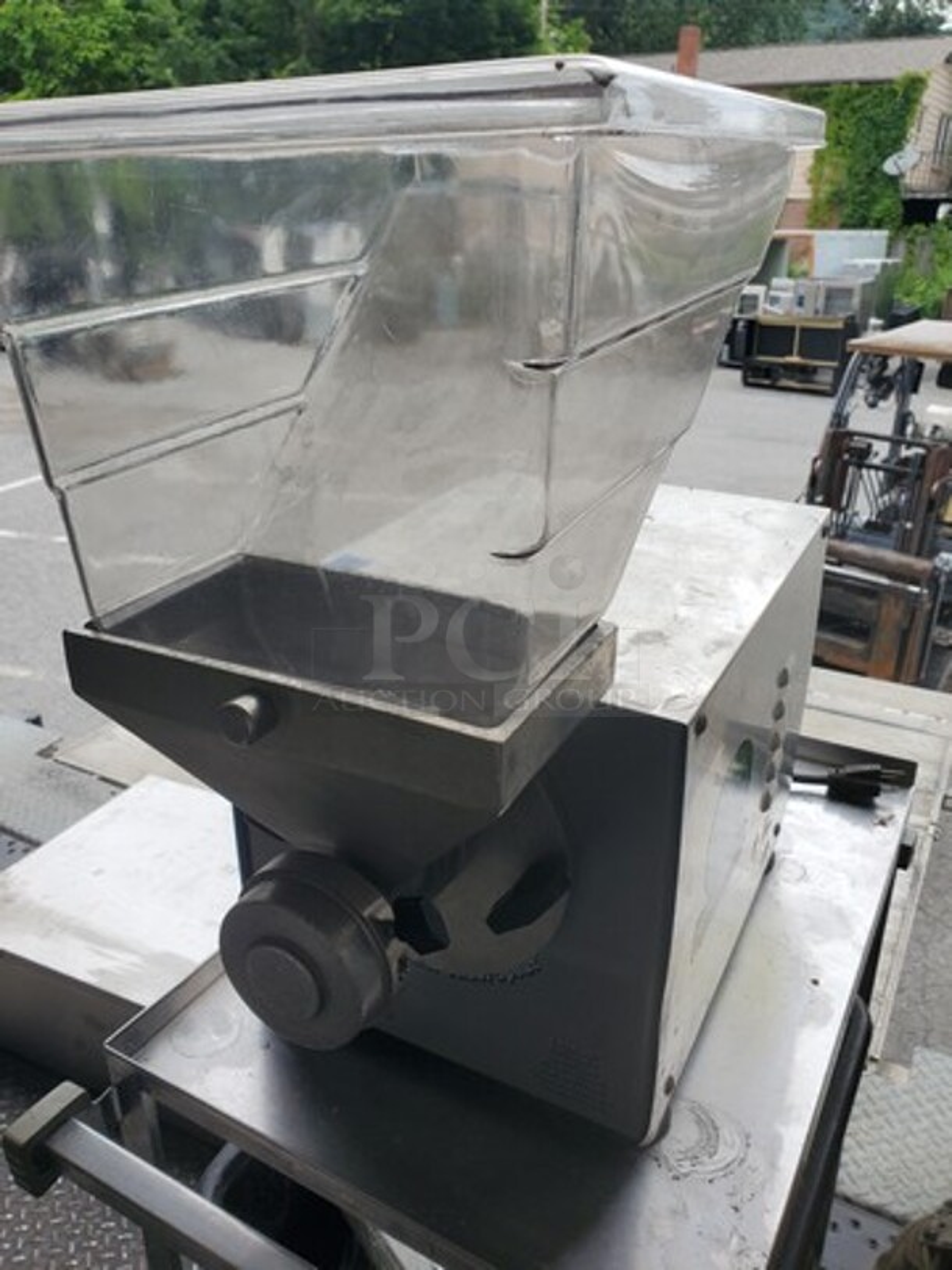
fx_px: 953
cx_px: 476
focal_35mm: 26
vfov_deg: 67.3
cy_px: 635
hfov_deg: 53.1
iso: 50
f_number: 2.4
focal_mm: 4.3
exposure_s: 1/537
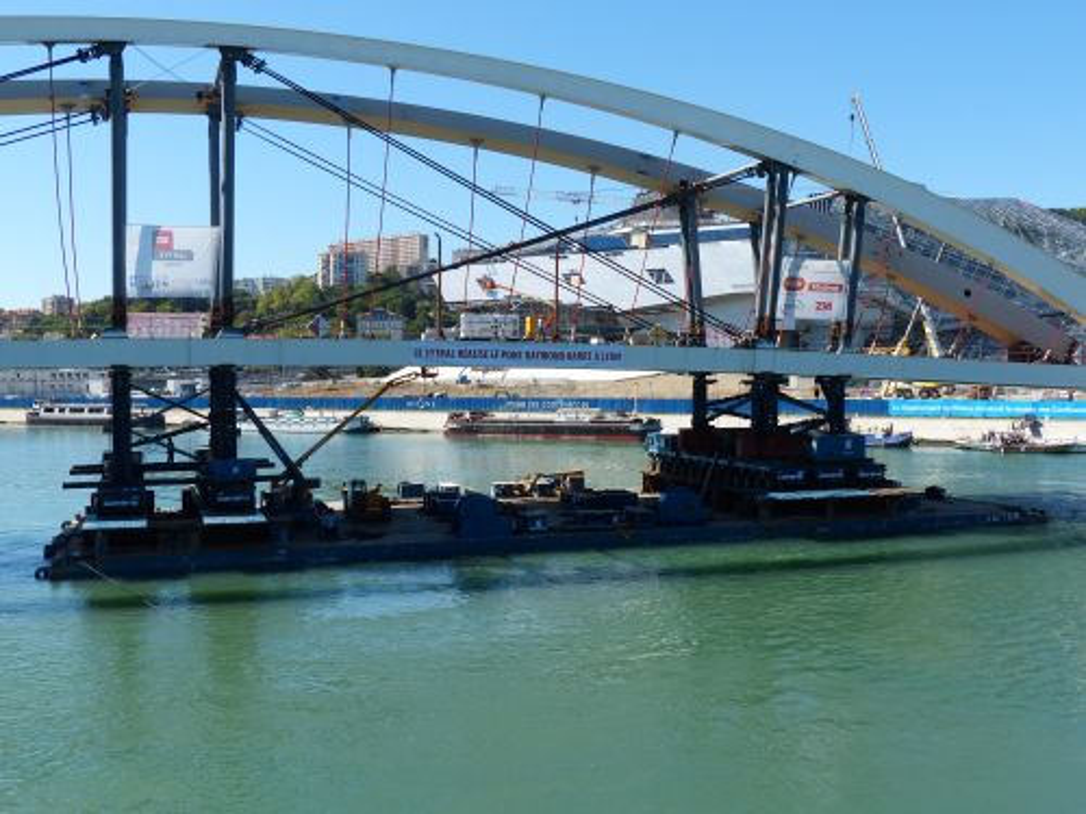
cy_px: 407
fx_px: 1192
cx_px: 543
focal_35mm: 38
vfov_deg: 37.7
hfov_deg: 49.0
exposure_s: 1/800
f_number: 4
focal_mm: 6.8
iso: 100
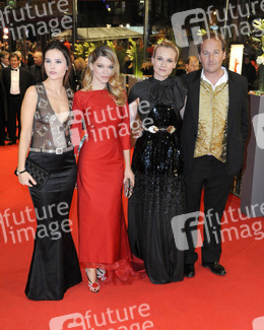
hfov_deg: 29.1
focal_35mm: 52
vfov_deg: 36.0
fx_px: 508
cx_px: 131
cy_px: 176
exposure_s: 1/200
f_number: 5.6
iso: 3200
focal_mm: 45
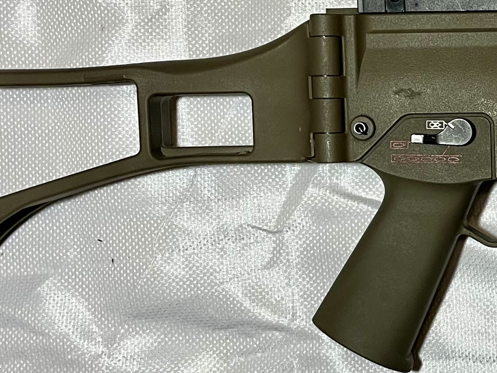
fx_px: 1120
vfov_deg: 18.9
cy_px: 189
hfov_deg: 23.0
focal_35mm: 78
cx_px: 597
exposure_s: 1/50
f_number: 1.6
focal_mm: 5.1
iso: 80
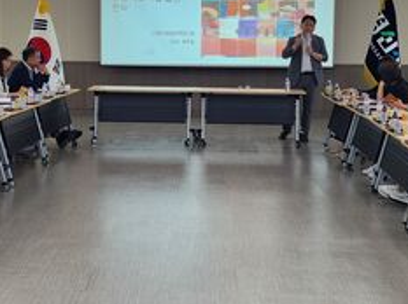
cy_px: 114
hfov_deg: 29.0
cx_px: 191
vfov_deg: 21.8
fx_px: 788
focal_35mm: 67
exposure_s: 1/120
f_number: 1.8
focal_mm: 5
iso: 80
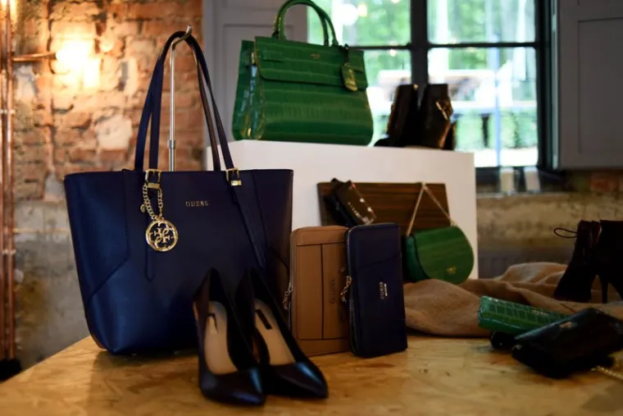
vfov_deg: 37.9
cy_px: 208
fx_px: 606
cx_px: 312
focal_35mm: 35
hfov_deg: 54.4
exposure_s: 1/100
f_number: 2
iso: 1250
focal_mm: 35
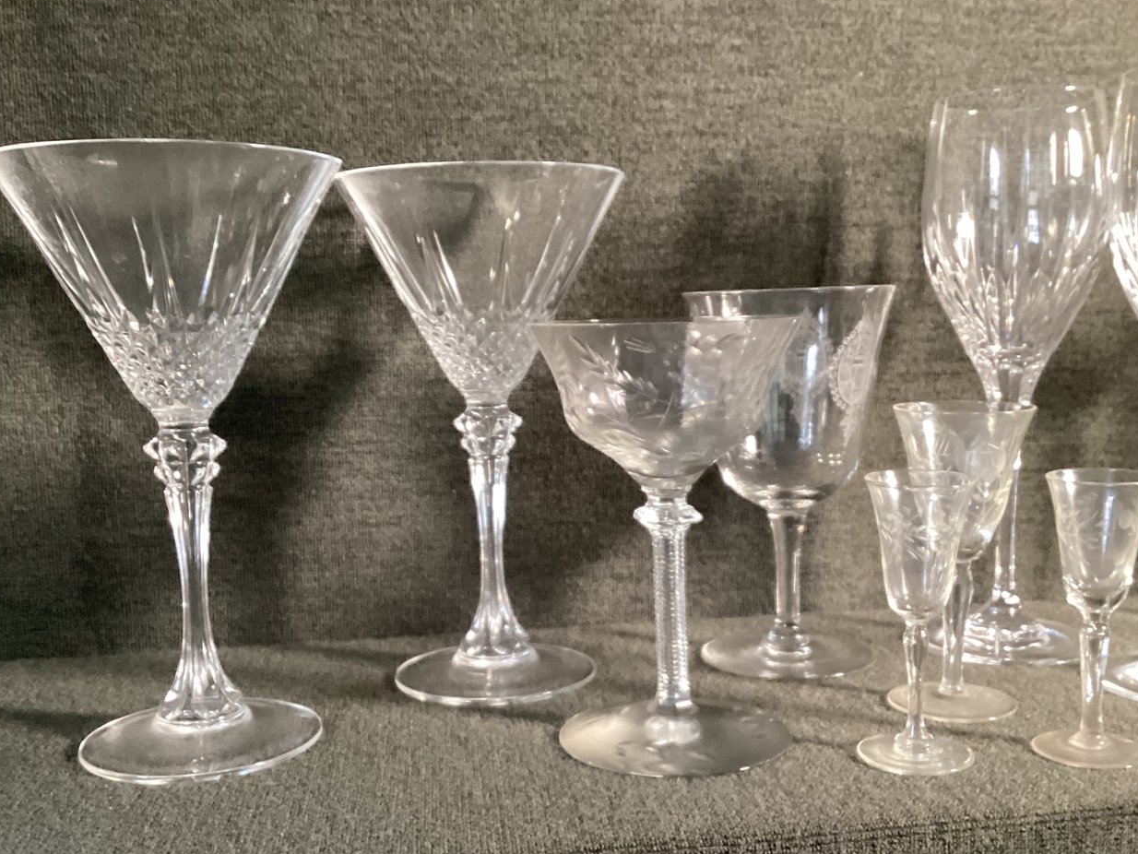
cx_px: 586
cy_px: 473
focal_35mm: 38
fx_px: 1249
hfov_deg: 49.0
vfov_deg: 37.7
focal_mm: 3.3
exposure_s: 1/33
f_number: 2.4
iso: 250
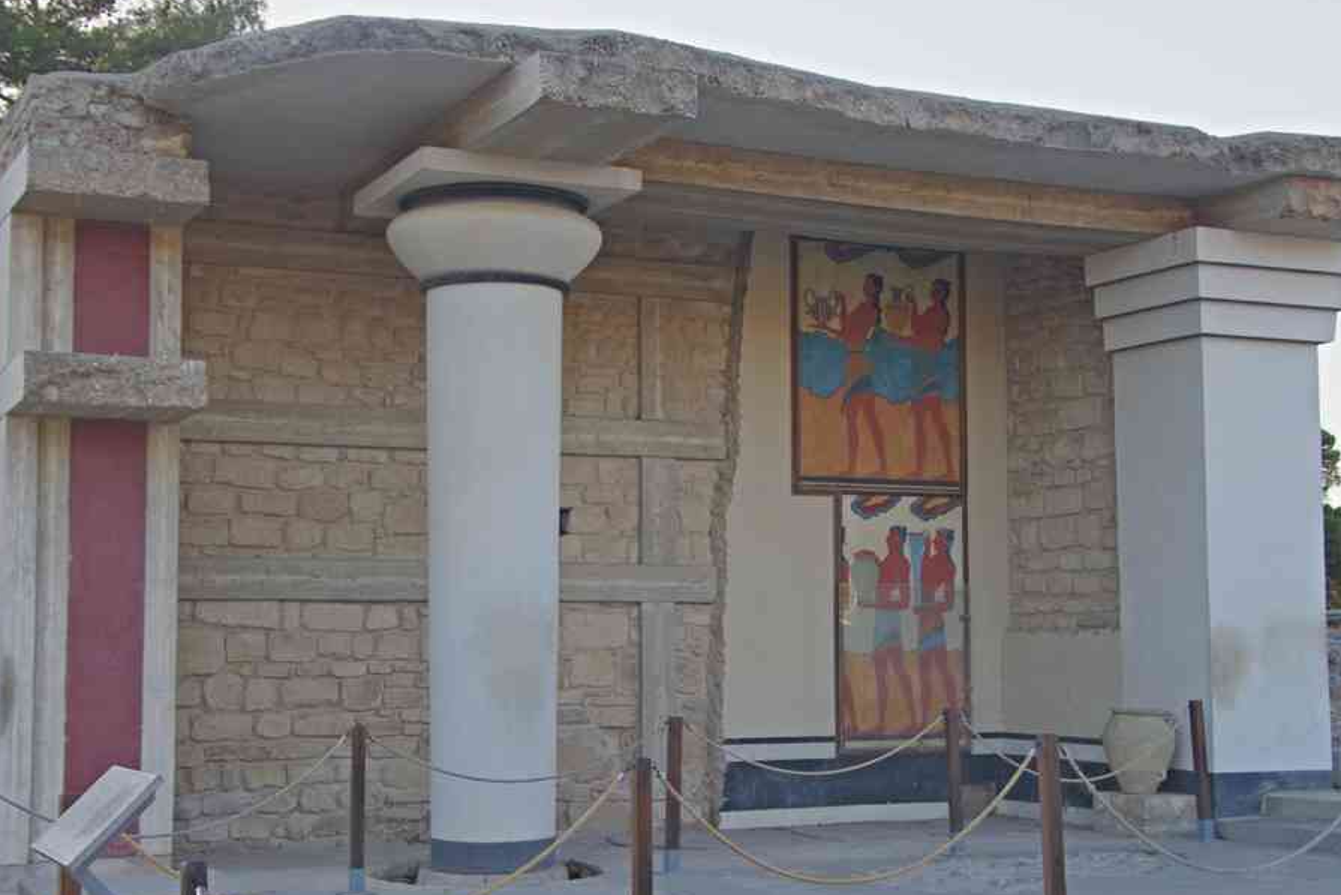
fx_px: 1788
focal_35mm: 48
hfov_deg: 41.1
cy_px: 454
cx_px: 617
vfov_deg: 28.1
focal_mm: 29.4
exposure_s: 1/125
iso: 800
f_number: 5.6
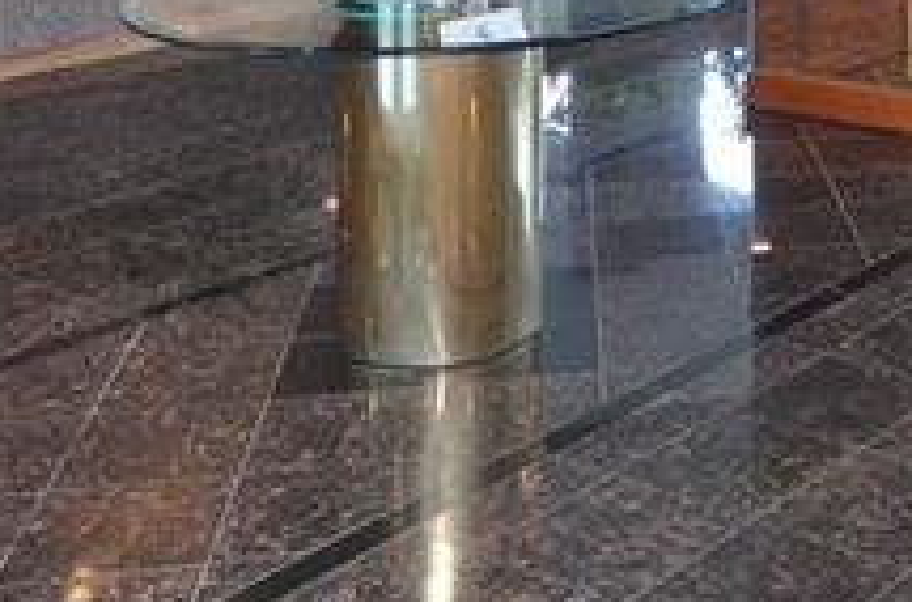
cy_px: -426
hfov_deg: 27.6
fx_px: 1692
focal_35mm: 67
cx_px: 995
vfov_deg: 17.2
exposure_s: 1/30
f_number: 5.6
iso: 800
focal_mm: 12
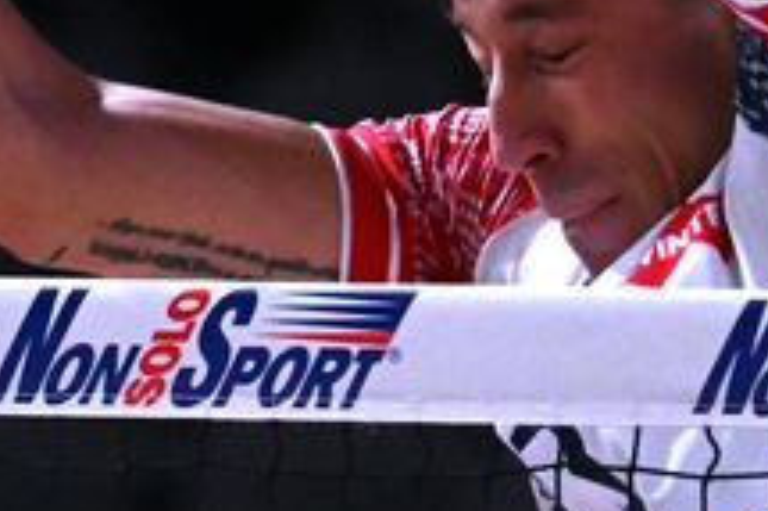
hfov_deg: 1.2
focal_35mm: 1732
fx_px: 36920
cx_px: -579
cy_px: 275
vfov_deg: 0.8
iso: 6400
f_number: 6.3
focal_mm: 310
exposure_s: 1/1250
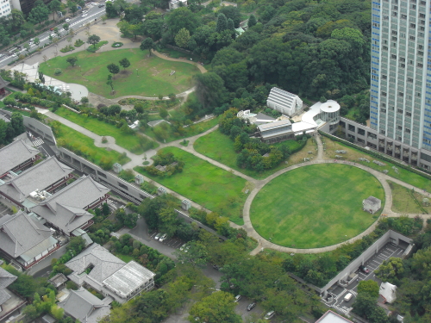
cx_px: 216
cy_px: 162
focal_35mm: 68
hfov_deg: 28.6
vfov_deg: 21.6
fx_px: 847
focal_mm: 14.2
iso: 80
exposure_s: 1/250
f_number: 4
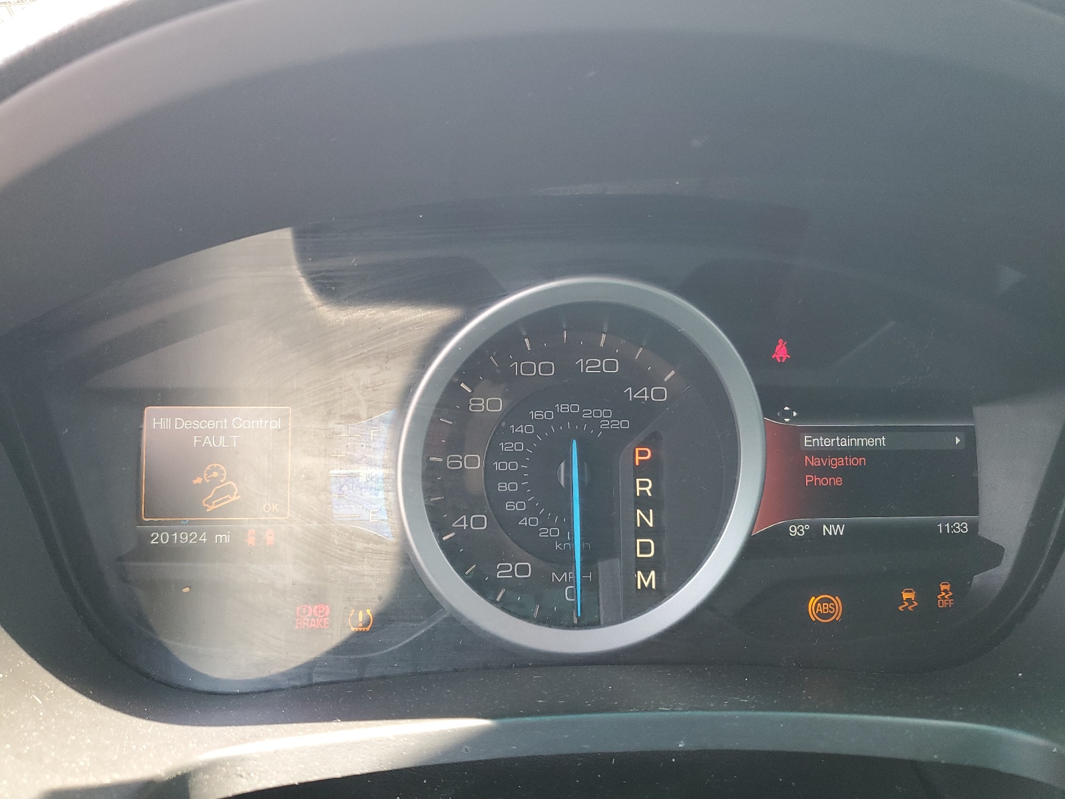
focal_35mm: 26
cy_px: 400
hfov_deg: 67.3
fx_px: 800
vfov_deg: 53.1
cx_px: 532
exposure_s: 1/120
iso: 91
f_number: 1.5
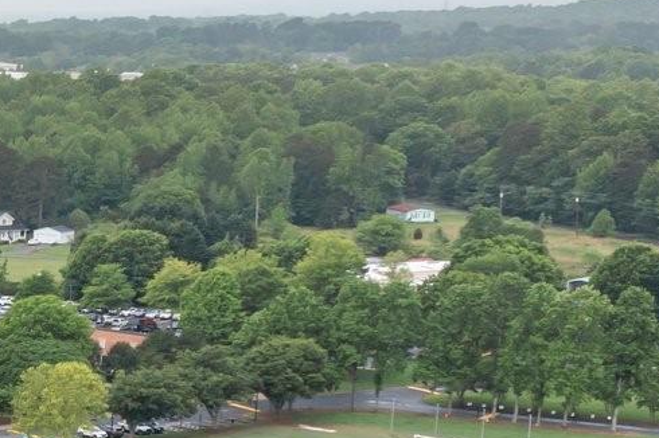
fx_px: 2140
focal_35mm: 117
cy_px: 447
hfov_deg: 15.4
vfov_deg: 11.6
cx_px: -483
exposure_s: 1/400
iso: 100
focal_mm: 10.26
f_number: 4.5
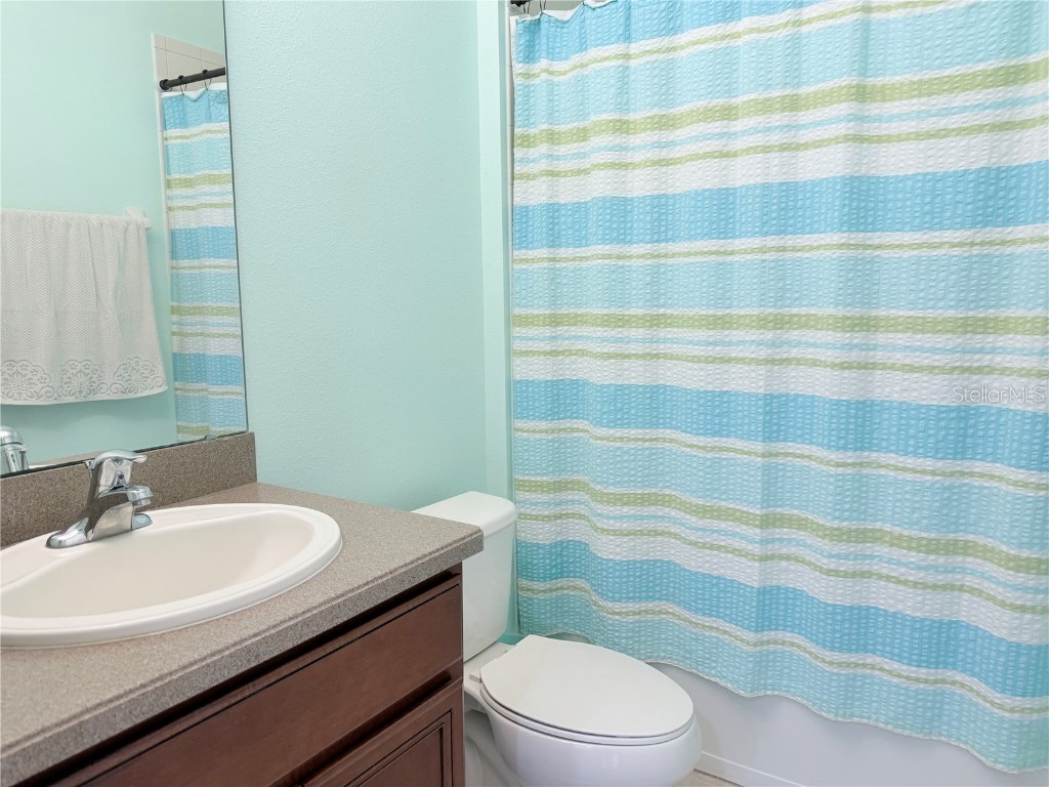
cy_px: 394
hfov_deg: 71.6
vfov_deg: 56.8
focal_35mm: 24
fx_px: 727
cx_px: 524
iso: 125
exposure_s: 1/60
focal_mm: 6.76
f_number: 1.78
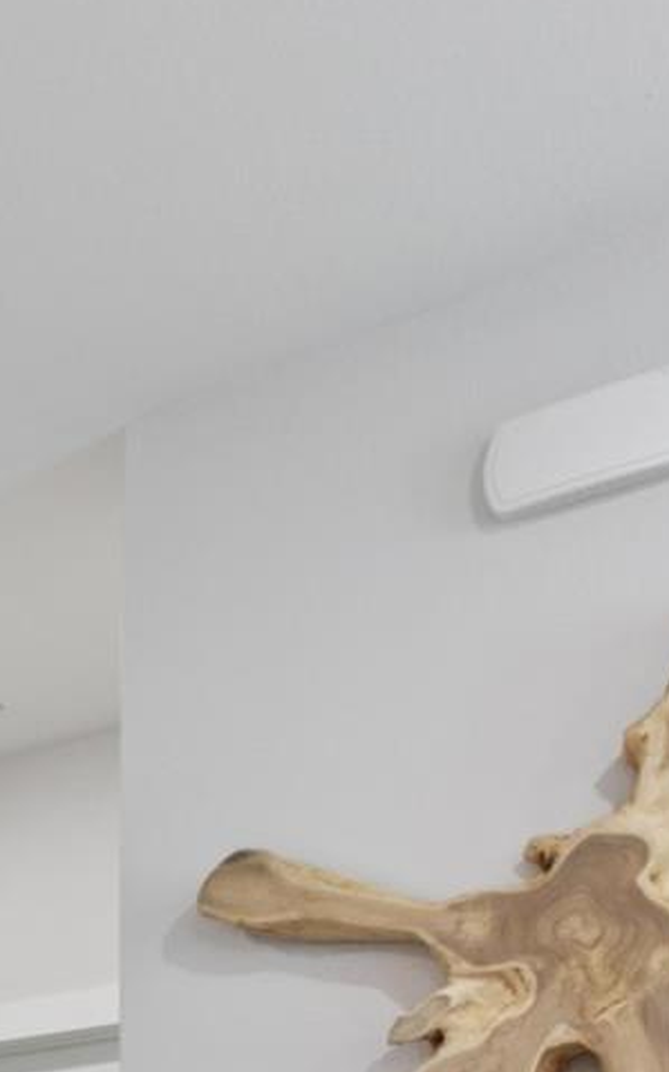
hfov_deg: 13.7
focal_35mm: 61
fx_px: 1781
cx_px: -1020
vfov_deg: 27.0
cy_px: 1460
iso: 220
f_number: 8
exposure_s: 1/8
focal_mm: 14
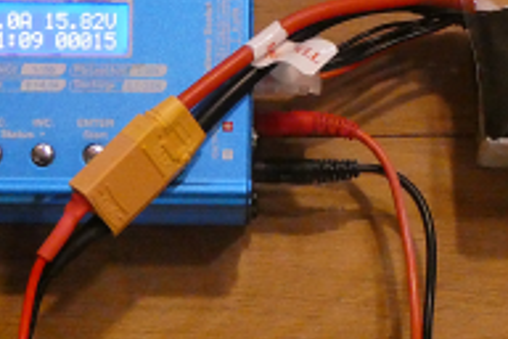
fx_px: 3640
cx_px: 360
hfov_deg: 8.0
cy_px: 24
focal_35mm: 258
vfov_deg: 5.3
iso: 1600
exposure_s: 1/30
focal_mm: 19
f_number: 5.1
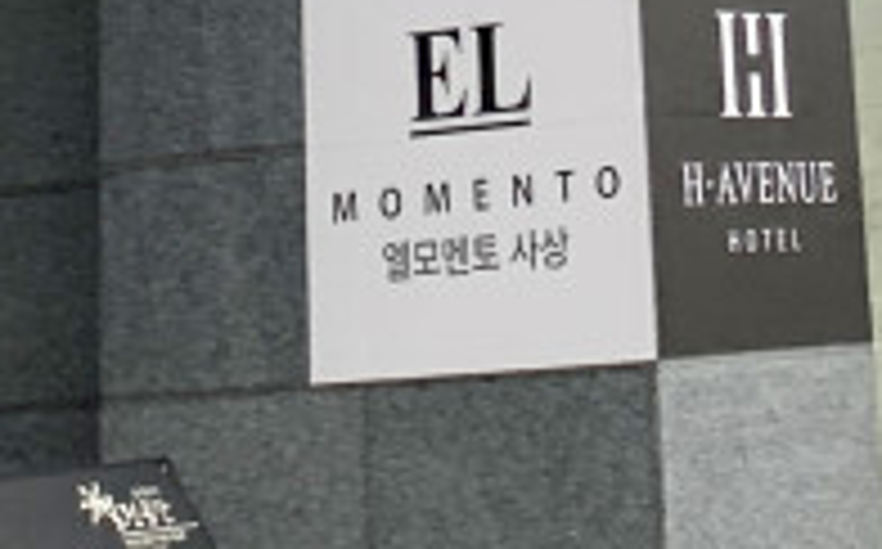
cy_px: -1503
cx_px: 765
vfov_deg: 6.5
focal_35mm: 169
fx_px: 4058
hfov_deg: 12.3
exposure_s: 1/89
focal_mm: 4.25
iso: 25
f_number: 1.8
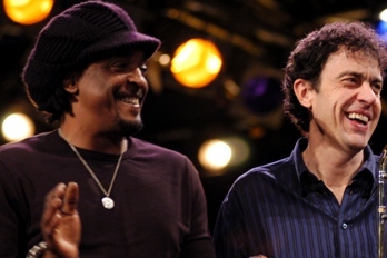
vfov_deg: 6.4
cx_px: 230
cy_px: 152
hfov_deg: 9.5
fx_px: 2322
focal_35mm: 216
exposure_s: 1/80
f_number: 2.8
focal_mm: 112
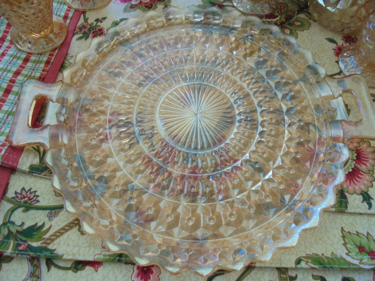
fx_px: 282
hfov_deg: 67.3
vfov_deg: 53.1
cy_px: 140
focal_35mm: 26
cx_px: 188
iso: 320
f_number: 3.5
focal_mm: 4.6
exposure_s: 1/50
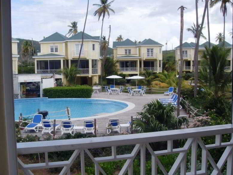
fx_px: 256
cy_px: 87
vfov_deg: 37.7
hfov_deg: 49.0
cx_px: 115
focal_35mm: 38
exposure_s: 1/125
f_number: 7
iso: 80
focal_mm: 6.3
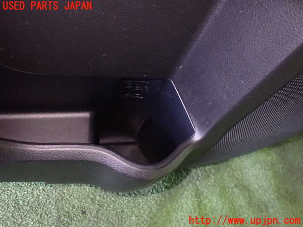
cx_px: 152
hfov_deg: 60.0
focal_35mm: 30
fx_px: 263
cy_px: 114
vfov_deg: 46.8
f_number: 2.3
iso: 1250
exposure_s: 1/30
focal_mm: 5.4
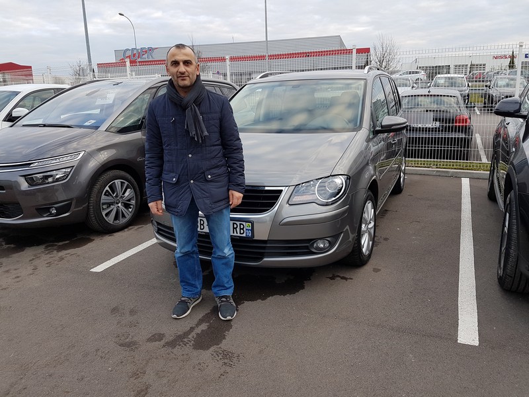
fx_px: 397
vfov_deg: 53.1
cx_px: 264
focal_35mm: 26
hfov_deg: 67.3
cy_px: 198
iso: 40
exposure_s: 1/140
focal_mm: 4.2
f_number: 1.7
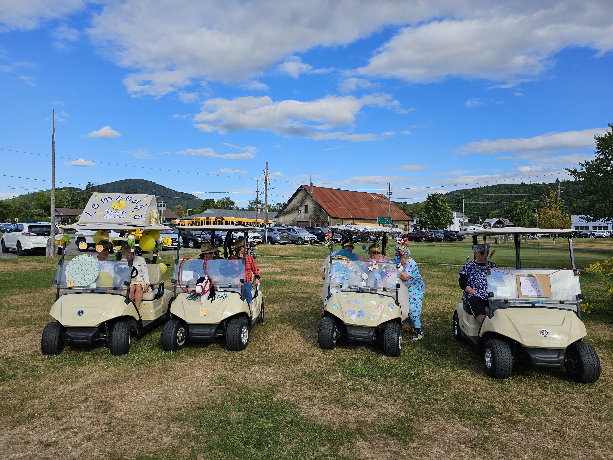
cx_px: 306
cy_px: 230
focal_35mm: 23
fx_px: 407
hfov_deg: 73.9
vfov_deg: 58.9
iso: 10
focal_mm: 6.3
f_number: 1.7
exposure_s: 1/784
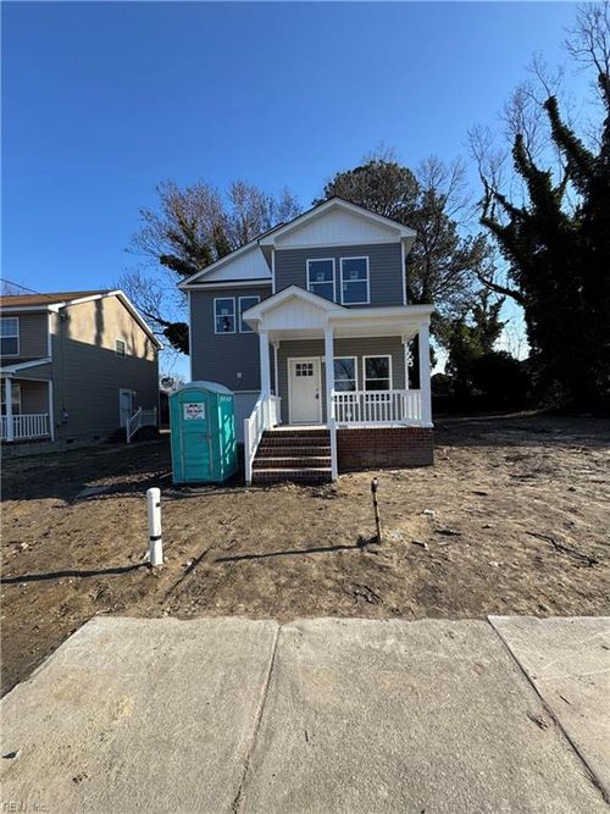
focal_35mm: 14
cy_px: 407
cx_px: 305
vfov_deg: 102.1
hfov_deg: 85.7
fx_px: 329
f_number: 2.2
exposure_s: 1/899
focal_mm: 2.22
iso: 50
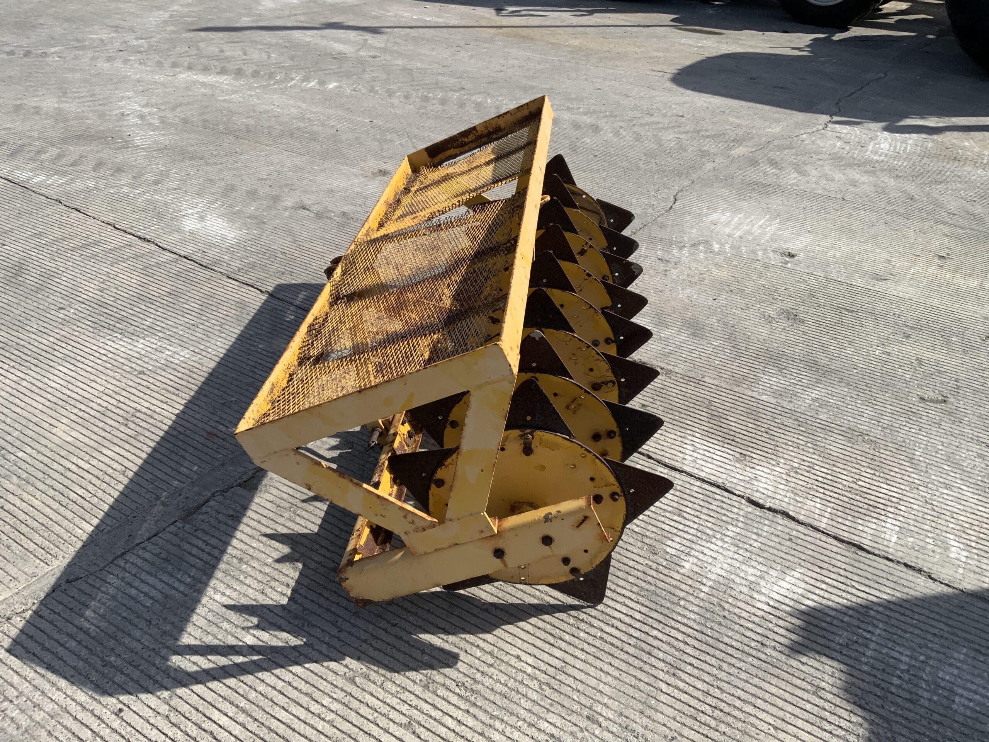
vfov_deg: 48.2
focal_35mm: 29
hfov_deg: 61.7
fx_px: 829
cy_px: 371
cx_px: 494
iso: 16
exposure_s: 1/1984
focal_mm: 3
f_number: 1.8
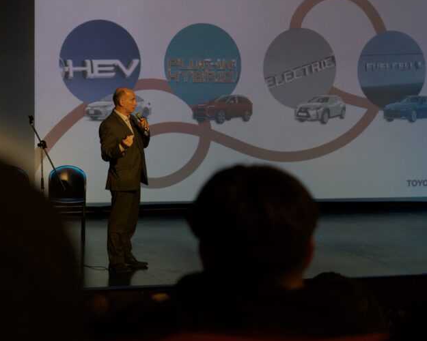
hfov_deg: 23.8
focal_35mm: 80
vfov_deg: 19.1
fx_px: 1011
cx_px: 193
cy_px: 119
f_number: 4
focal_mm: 52
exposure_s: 1/160
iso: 3200
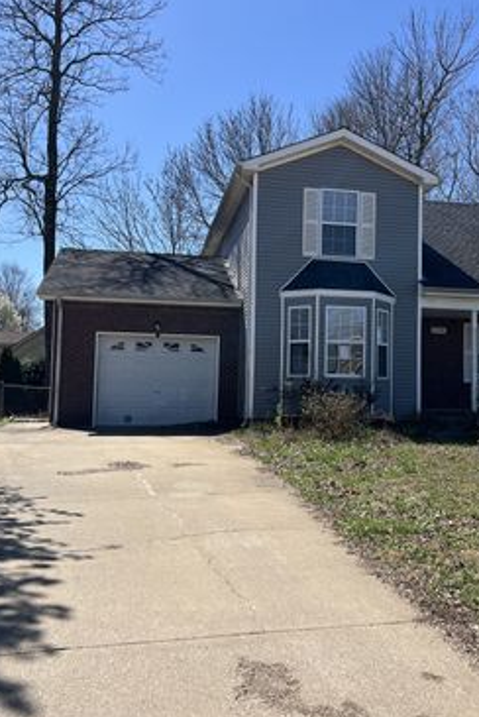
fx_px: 737
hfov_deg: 35.9
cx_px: 291
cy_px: 353
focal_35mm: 37
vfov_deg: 51.8
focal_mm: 5.7
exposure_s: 1/3968
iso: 50
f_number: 1.5
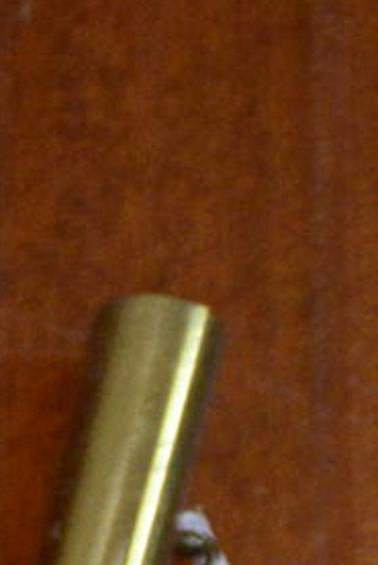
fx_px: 10586
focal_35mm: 673
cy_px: 1905
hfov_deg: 2.0
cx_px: -1908
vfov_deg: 3.0
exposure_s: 1/125
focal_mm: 62
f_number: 6.3
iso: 2500
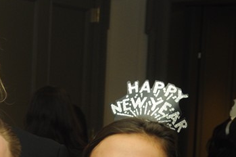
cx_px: -83
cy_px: 176
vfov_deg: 9.3
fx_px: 956
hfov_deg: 13.5
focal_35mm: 146
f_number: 4.2
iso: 400
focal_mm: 34
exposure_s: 1/50
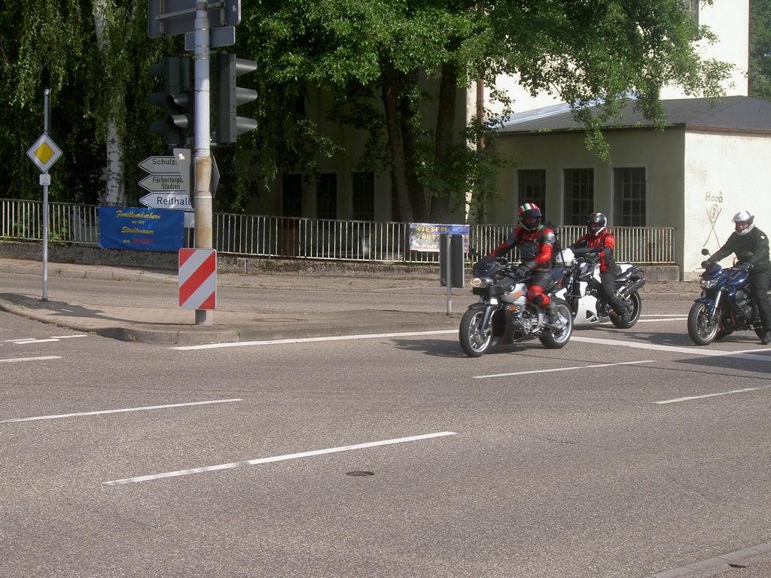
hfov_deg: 28.2
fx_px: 1537
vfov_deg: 21.3
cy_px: 289
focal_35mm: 69
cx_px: 386
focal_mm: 14.2
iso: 100
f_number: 6.1
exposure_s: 1/200
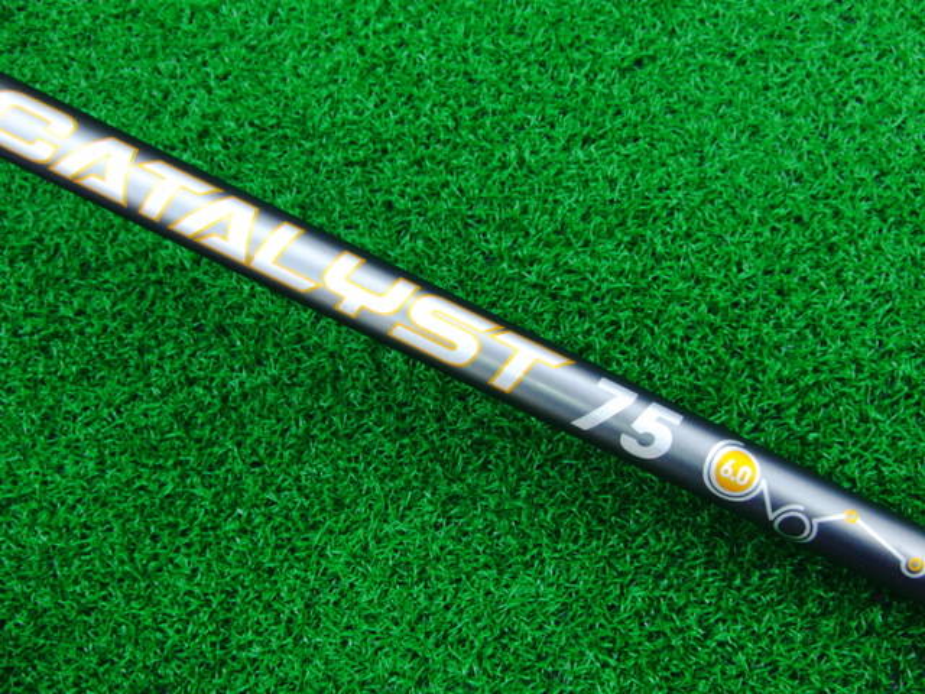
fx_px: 989
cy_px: 347
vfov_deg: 38.7
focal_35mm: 37
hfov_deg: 50.1
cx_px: 462
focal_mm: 6.42
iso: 400
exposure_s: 1/30
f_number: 3.6
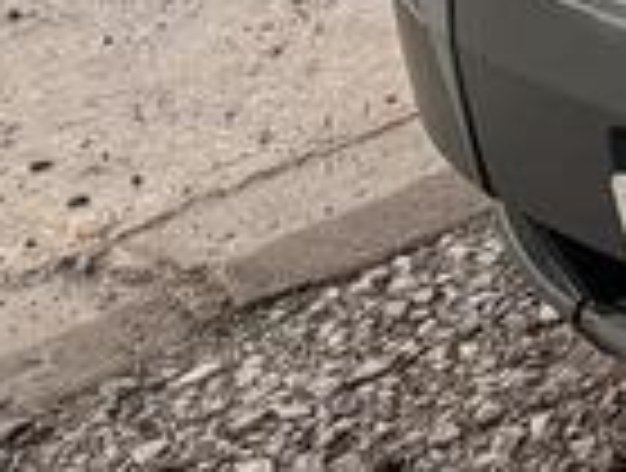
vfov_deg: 8.3
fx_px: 3028
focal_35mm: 167
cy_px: -593
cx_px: 1968
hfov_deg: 9.1
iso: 50
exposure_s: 1/1048
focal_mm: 5.96
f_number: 1.6
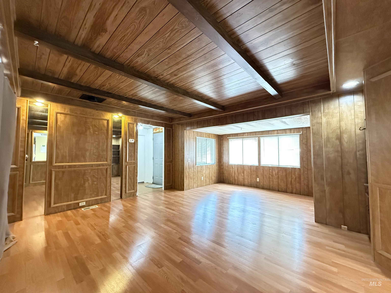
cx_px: 196
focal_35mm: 14
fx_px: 158
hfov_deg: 102.1
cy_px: 146
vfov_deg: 85.7
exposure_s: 1/60
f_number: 2.2
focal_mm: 2.22
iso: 1000
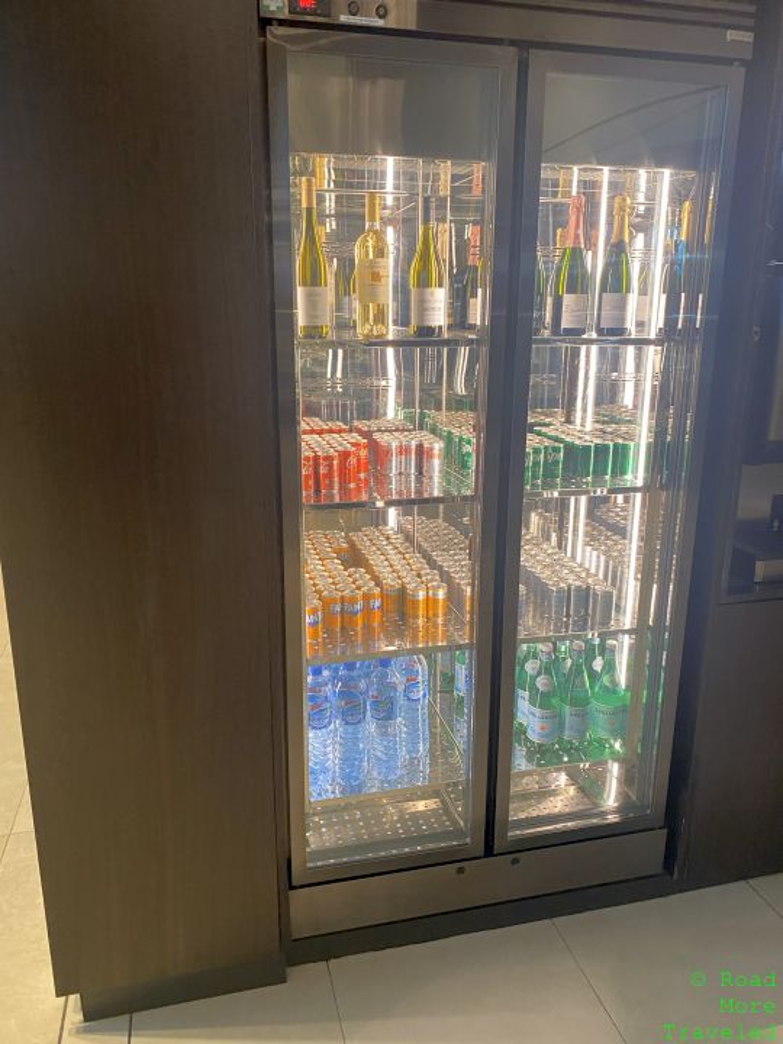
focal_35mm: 26
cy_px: 522
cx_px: 392
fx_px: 784
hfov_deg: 53.1
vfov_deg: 67.3
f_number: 1.8
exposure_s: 1/60
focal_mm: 4.25
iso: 250
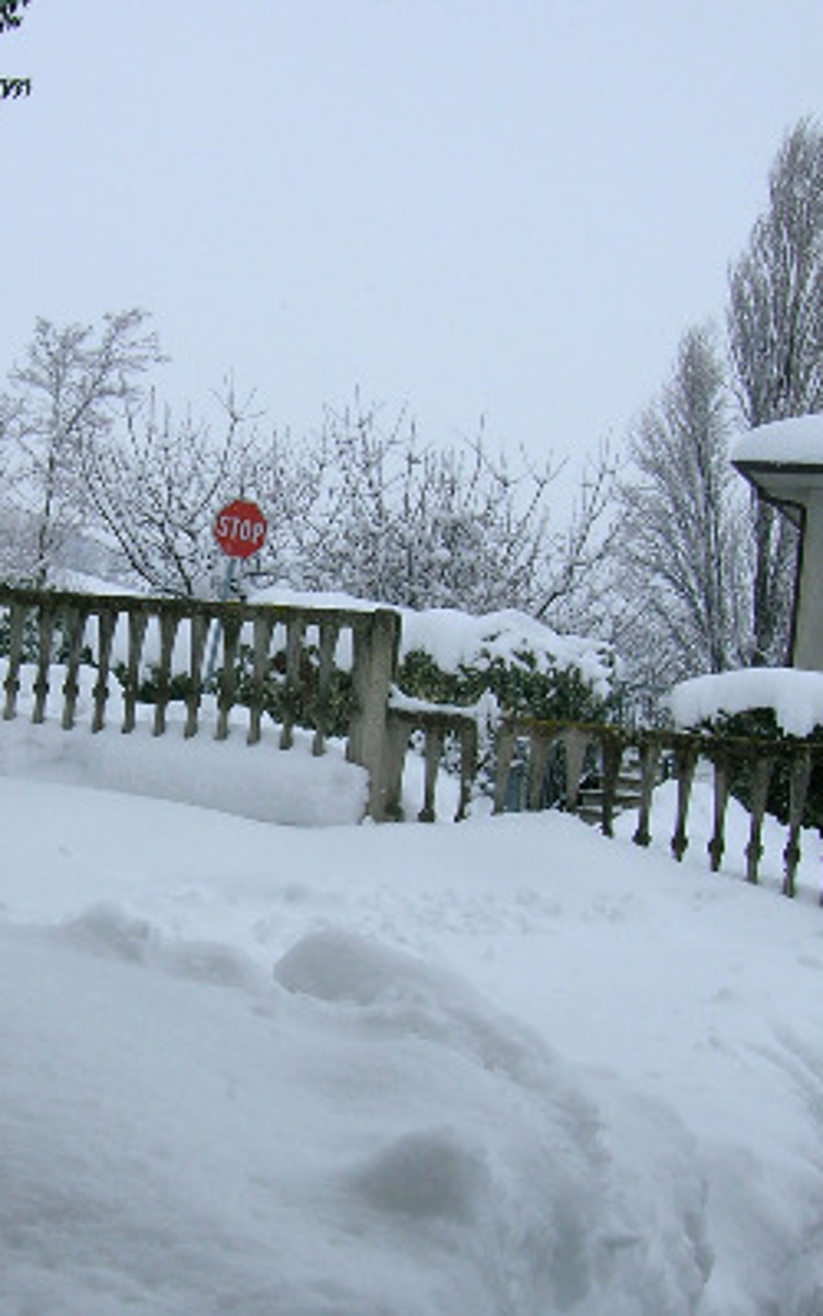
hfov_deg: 23.6
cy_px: 796
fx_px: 1938
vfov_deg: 37.4
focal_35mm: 54
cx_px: 166
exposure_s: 1/443
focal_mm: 5.7
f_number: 4.9
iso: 50
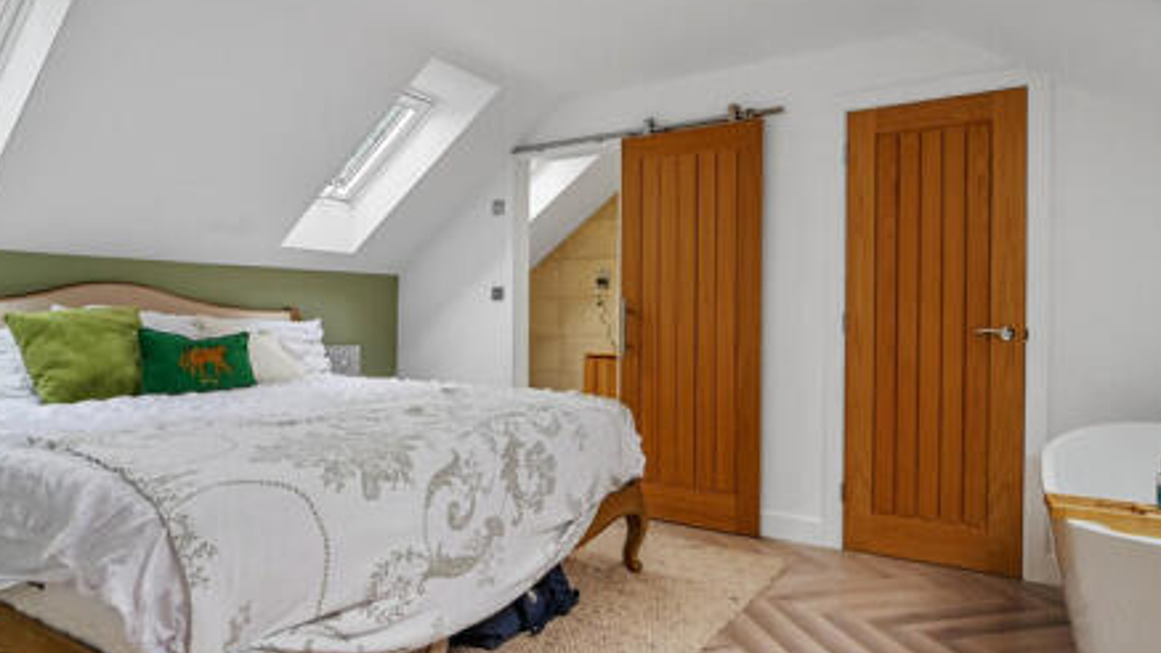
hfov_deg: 81.2
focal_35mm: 22
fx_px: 677
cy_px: 329
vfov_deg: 51.5
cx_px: 579
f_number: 8
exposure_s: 1/6
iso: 400
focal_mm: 14
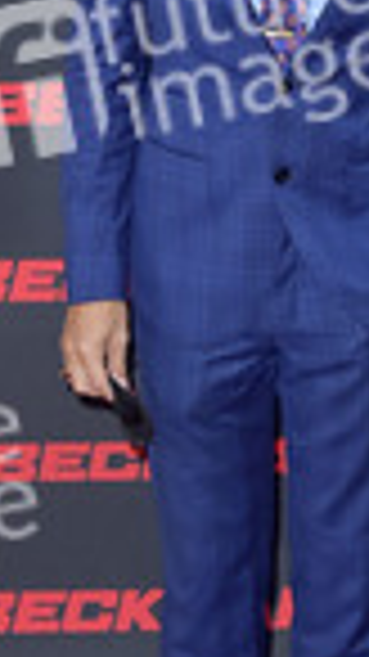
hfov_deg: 8.8
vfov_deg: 15.6
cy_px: 288
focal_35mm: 138
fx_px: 2403
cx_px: 299
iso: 640
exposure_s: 1/250
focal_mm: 48
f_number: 7.1
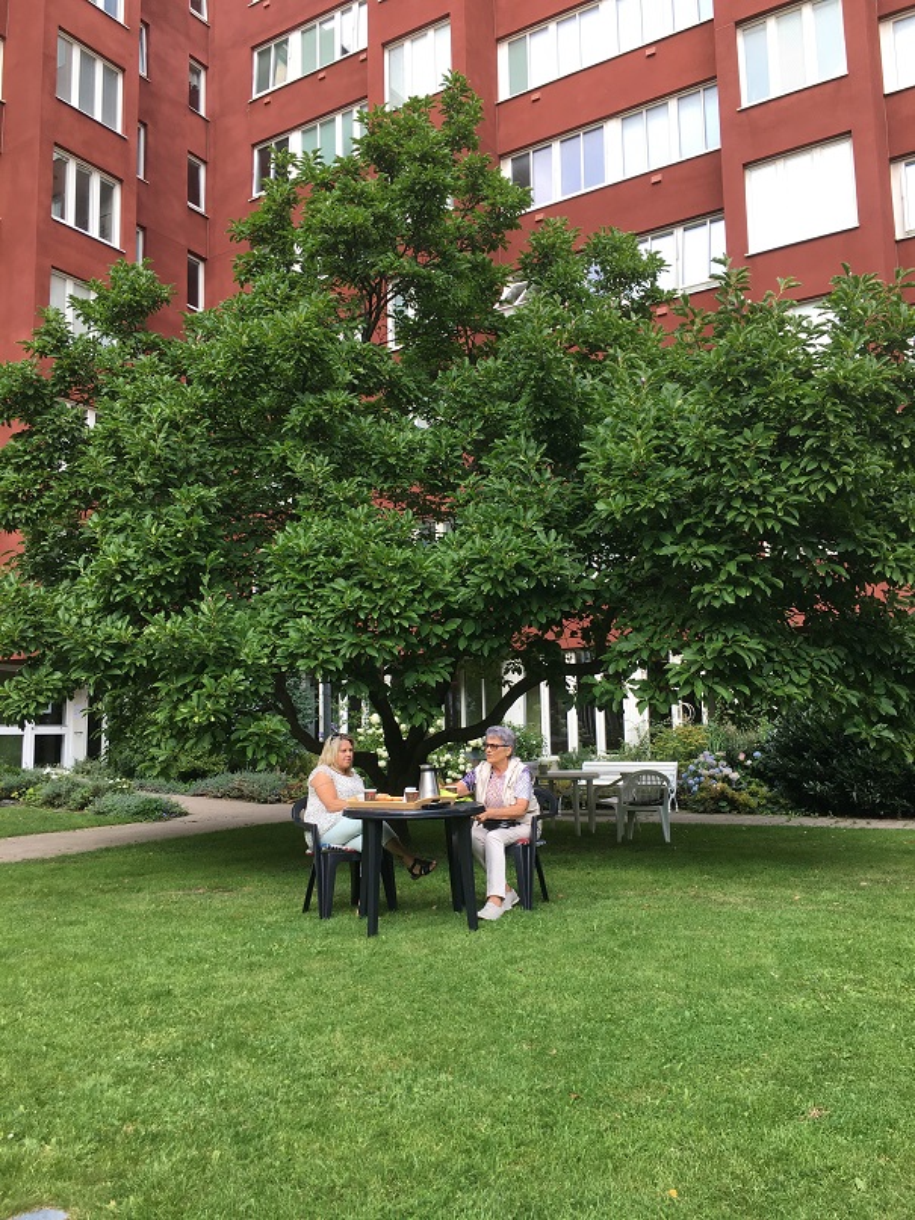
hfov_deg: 48.2
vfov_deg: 61.7
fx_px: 1022
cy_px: 610
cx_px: 458
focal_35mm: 29
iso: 25
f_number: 2.2
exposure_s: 1/388
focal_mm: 4.15
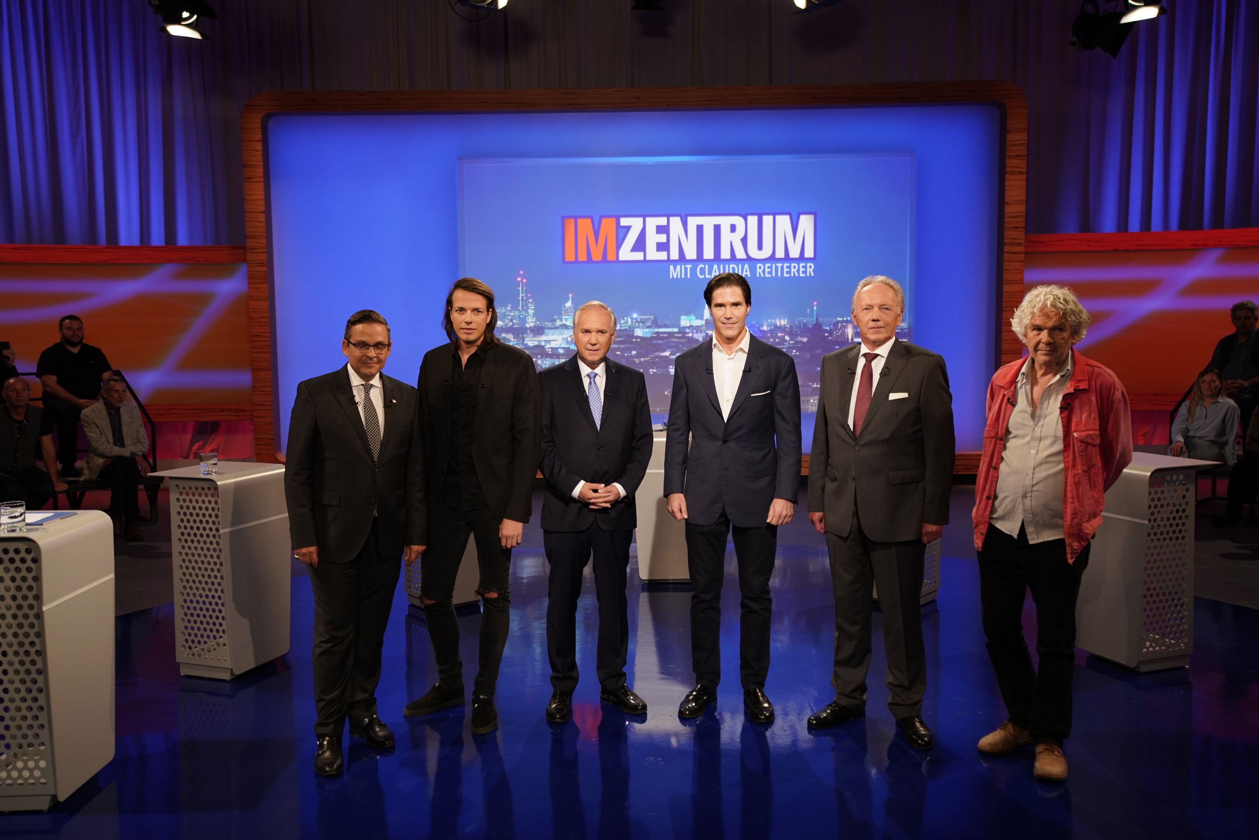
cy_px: 420
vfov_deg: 42.3
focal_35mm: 31
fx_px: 1084
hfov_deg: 60.3
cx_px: 630
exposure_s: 1/125
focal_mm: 31
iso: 1250
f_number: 2.8
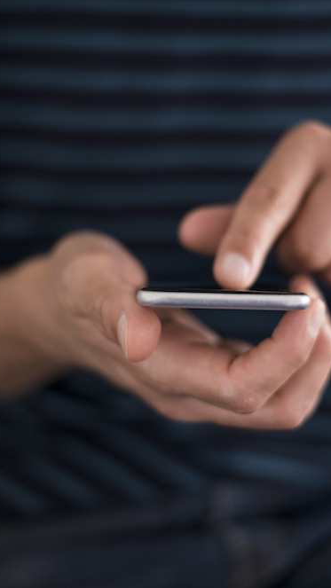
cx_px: 232
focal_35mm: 79
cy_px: 293
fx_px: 1232
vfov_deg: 26.8
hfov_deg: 15.3
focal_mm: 50
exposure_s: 1/200
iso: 800
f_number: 1.8
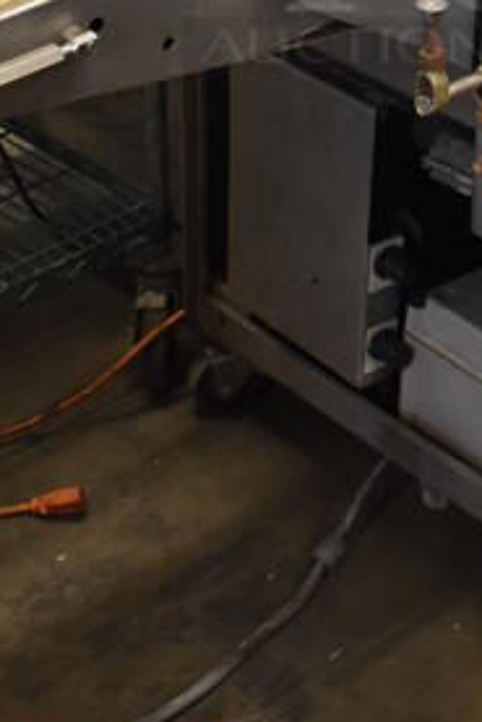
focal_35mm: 89
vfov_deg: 21.7
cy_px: -64
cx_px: 474
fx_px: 1785
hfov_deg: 15.1
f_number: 3.5
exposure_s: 1/125
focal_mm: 18
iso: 1600
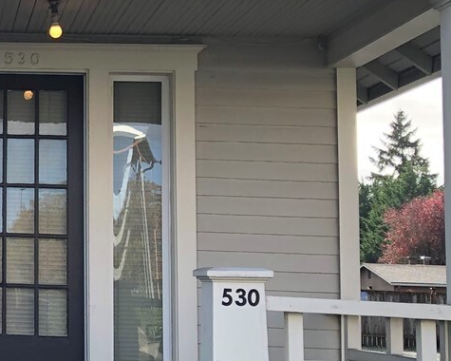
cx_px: -117
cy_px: 136
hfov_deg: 19.4
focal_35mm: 92
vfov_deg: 16.7
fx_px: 1228
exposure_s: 1/463
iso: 20
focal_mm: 3.99
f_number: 1.8
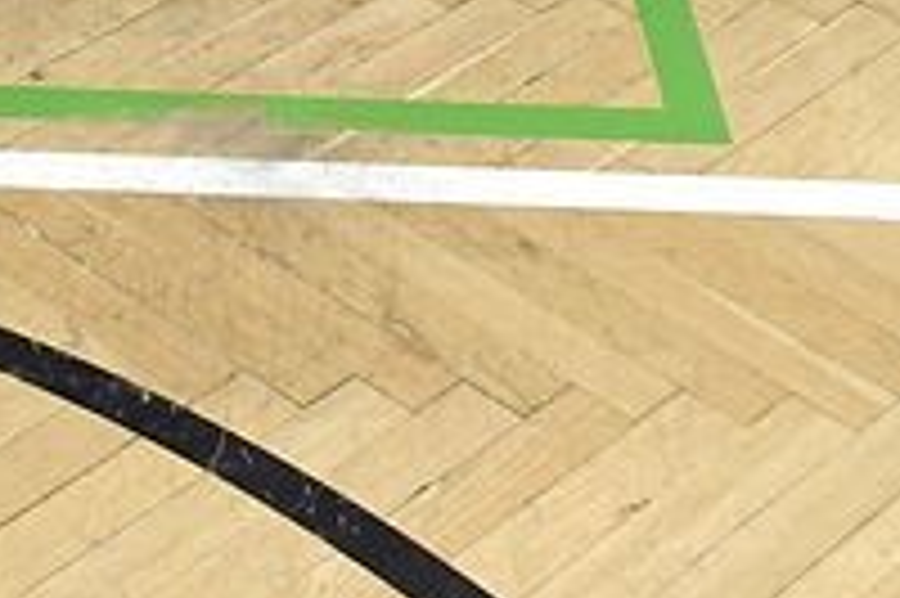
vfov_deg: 8.4
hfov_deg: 13.9
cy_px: -1048
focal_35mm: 144
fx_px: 3597
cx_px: -130
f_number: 6.3
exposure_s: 1/200
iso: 1250
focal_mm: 16
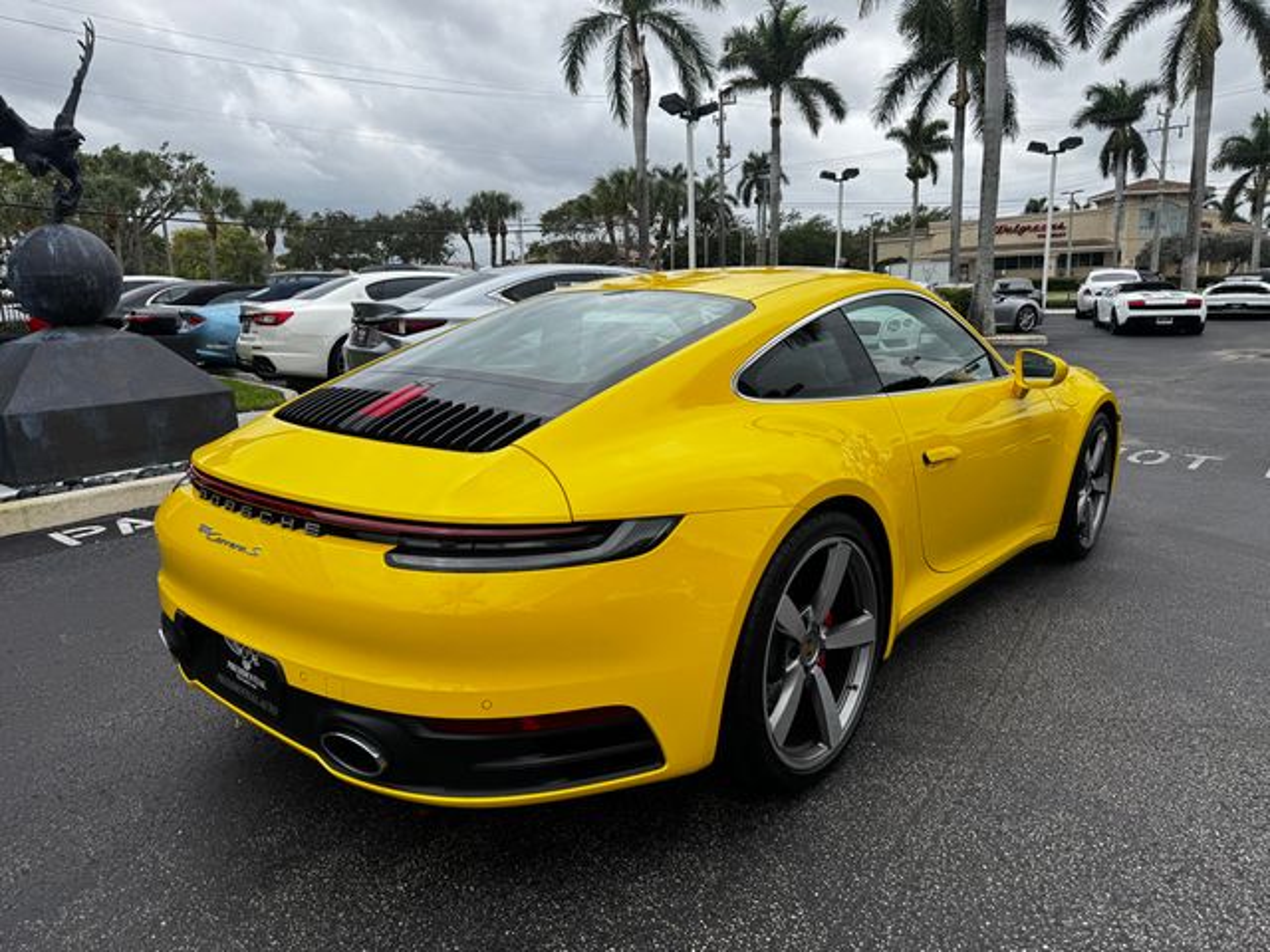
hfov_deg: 71.6
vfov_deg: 56.8
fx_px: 881
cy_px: 476
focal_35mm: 24
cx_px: 635
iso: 80
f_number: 1.78
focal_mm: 6.76
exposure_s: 1/2415
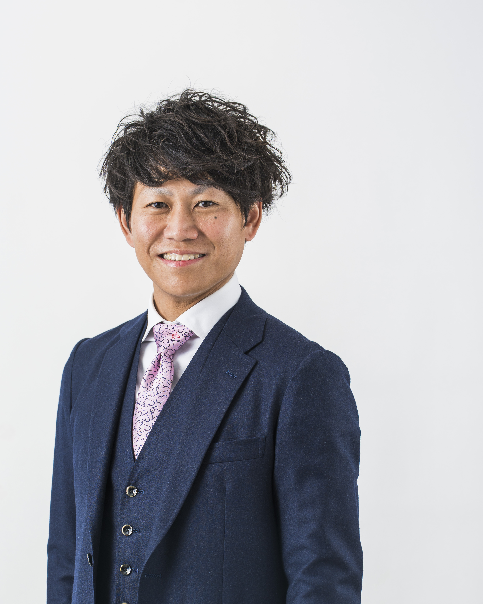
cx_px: 192
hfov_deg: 12.8
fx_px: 2144
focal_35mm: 120
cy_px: 442
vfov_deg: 16.0
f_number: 5.6
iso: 100
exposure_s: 1/200
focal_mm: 83
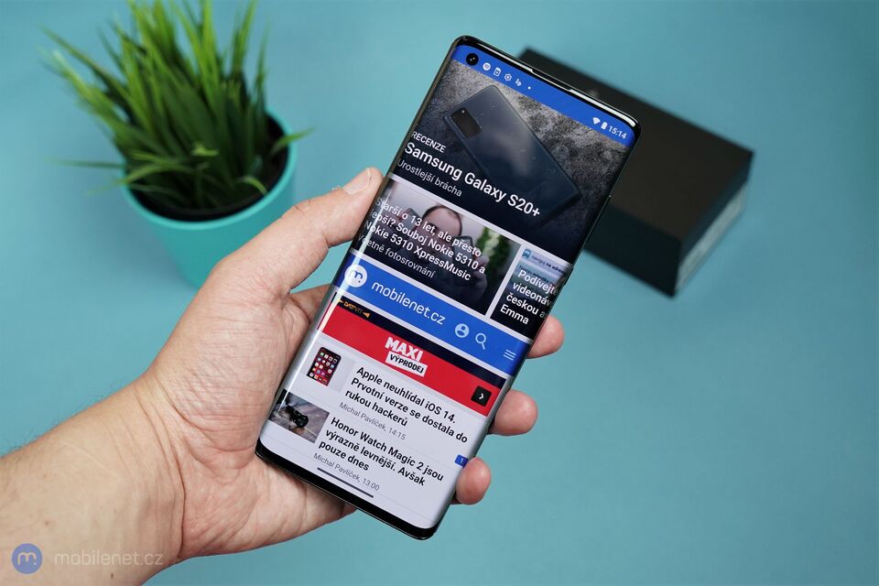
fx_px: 952
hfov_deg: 49.6
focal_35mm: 39
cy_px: 293
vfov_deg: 34.2
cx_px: 440
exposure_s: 1/160
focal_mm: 39
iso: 2000
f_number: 7.1
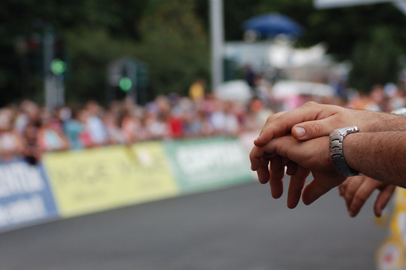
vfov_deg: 9.1
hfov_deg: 13.7
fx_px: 1690
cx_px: 203
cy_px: 135
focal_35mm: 150
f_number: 5.6
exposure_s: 1/400
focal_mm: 100
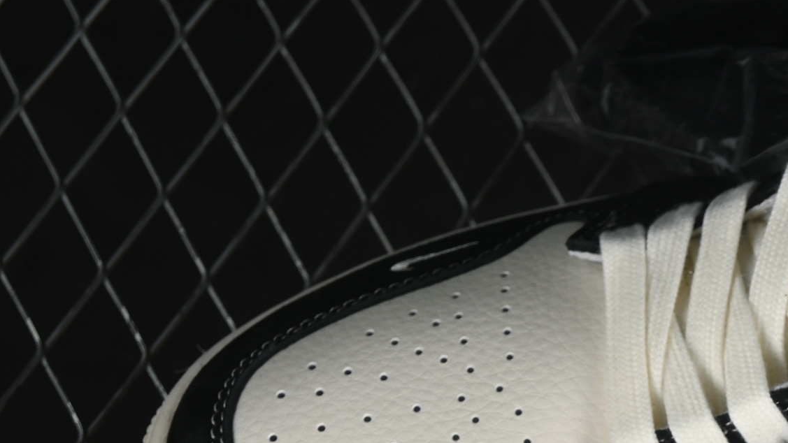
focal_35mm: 194
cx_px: 894
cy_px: 634
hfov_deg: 10.9
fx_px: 4054
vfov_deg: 6.2
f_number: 7.1
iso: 160
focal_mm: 50
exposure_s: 1/60
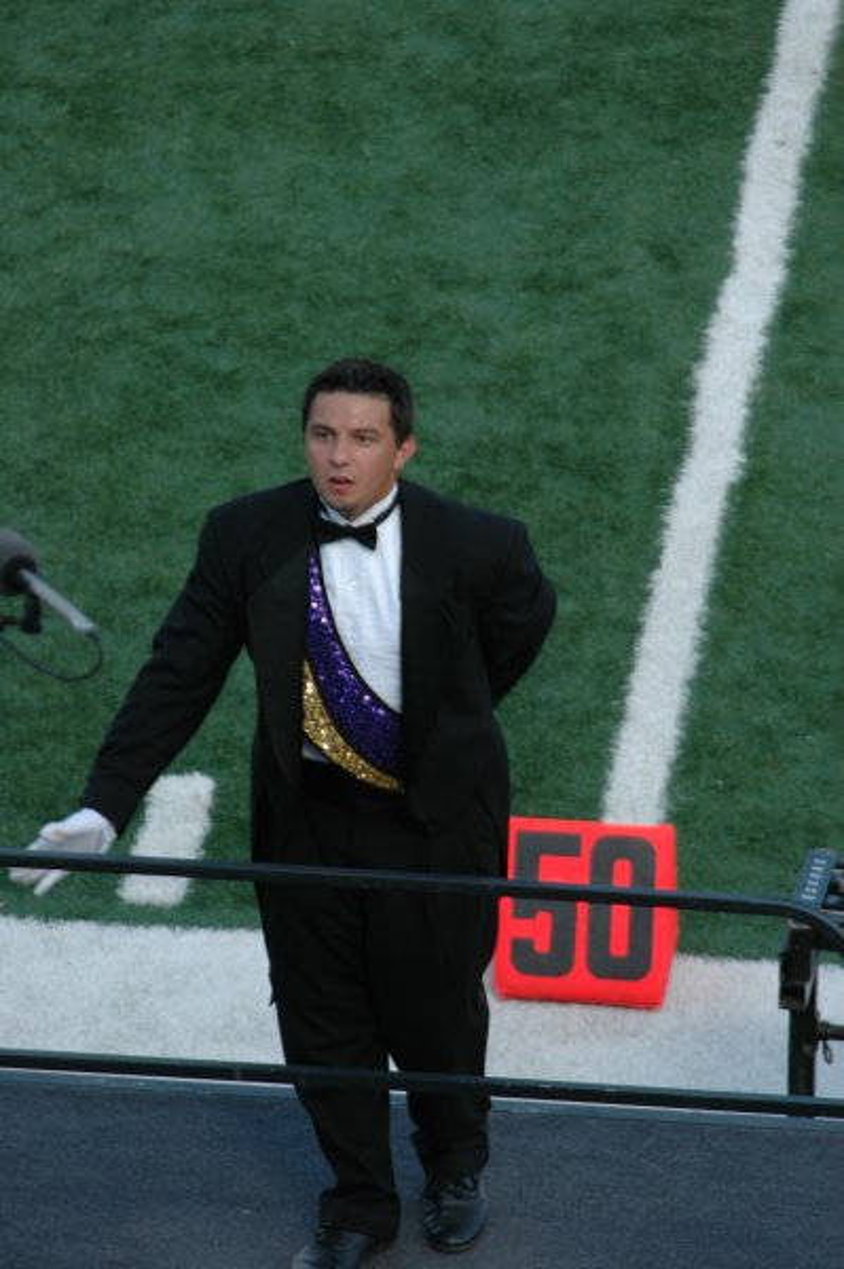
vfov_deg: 3.6
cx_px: 422
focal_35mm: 570
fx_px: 20078
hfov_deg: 2.4
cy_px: 634
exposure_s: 1/400
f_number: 5.6
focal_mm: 380
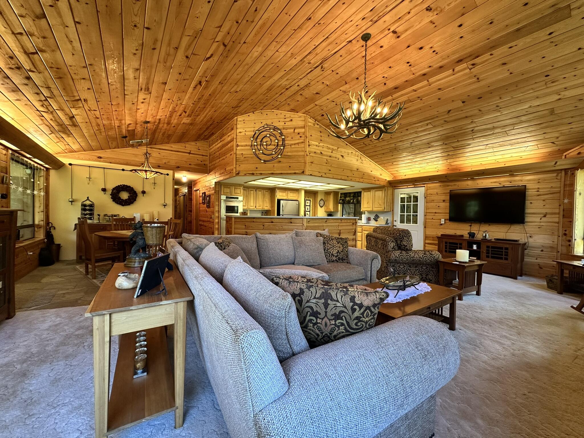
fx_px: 236
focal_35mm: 14
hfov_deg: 102.1
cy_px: 219
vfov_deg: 85.7
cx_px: 292
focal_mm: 2.22
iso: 200
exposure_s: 1/60
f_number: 2.2
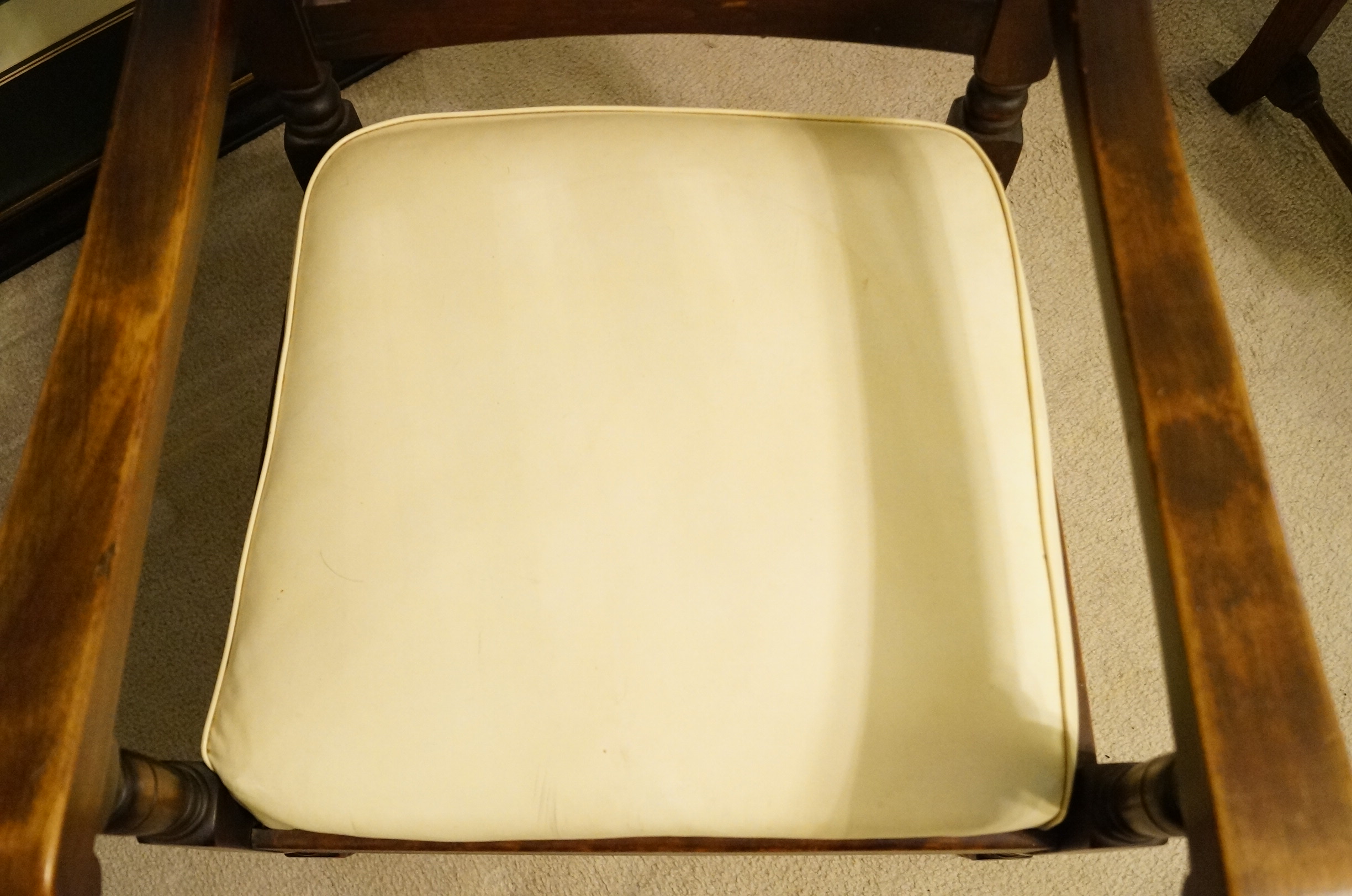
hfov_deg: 57.3
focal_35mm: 33
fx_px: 1237
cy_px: 448
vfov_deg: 39.8
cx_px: 676
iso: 3200
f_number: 4
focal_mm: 22
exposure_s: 1/60
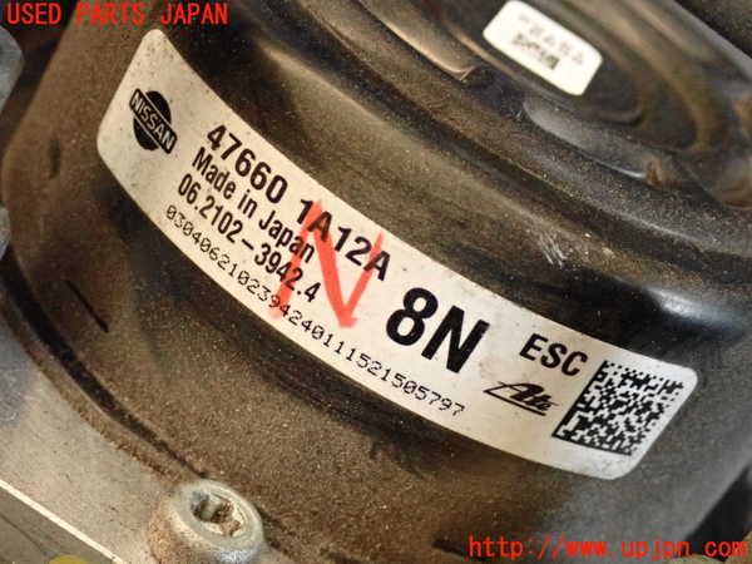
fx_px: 1673
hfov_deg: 25.3
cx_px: 376
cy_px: 282
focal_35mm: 77
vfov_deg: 19.1
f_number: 4.1
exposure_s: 1/125
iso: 3200
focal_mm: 13.65
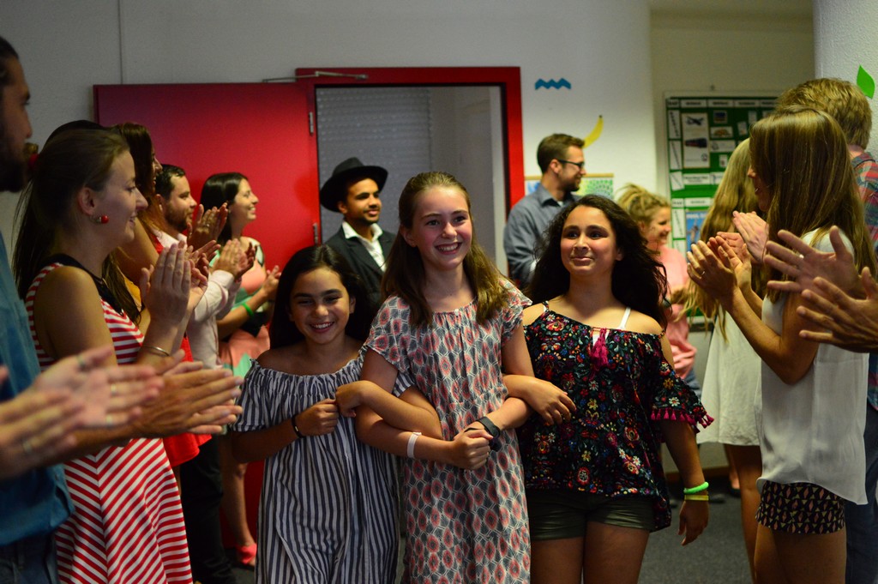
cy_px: 292
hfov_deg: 37.9
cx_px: 439
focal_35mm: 52
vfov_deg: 25.7
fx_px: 1279
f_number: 1.8
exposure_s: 1/320
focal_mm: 35
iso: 1600
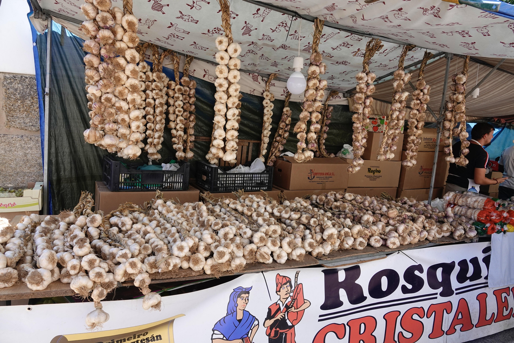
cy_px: 172
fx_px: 343
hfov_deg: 73.8
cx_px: 257
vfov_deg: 53.1
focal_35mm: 24
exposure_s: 1/100
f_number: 4.5
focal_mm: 8.8
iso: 100
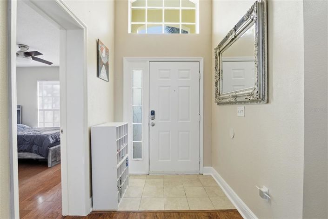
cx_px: 164
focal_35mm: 16
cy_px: 110
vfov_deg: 72.1
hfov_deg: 95.0
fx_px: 150
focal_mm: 11
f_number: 8
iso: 200
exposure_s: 1/80
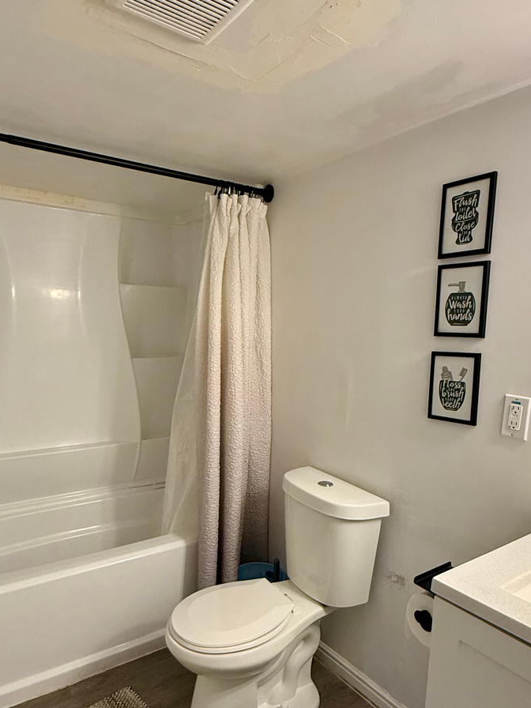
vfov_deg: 71.1
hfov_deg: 56.8
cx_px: 274
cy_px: 412
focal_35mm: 24
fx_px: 491
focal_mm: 2.22
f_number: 2.2
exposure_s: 1/120
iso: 320
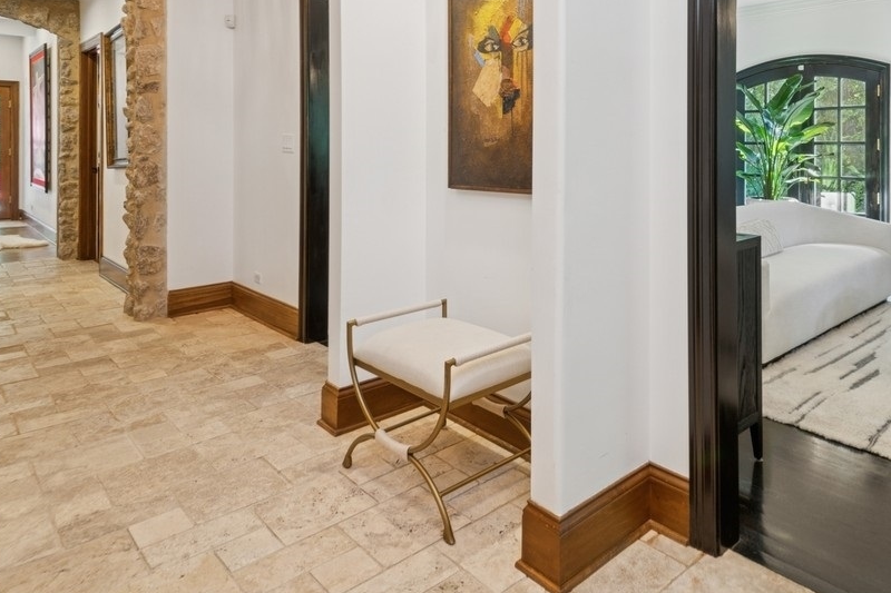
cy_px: 145
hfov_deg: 72.2
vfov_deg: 50.8
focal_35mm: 24
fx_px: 594
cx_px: 571
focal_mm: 12
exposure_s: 1/2.5
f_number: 10
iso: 100
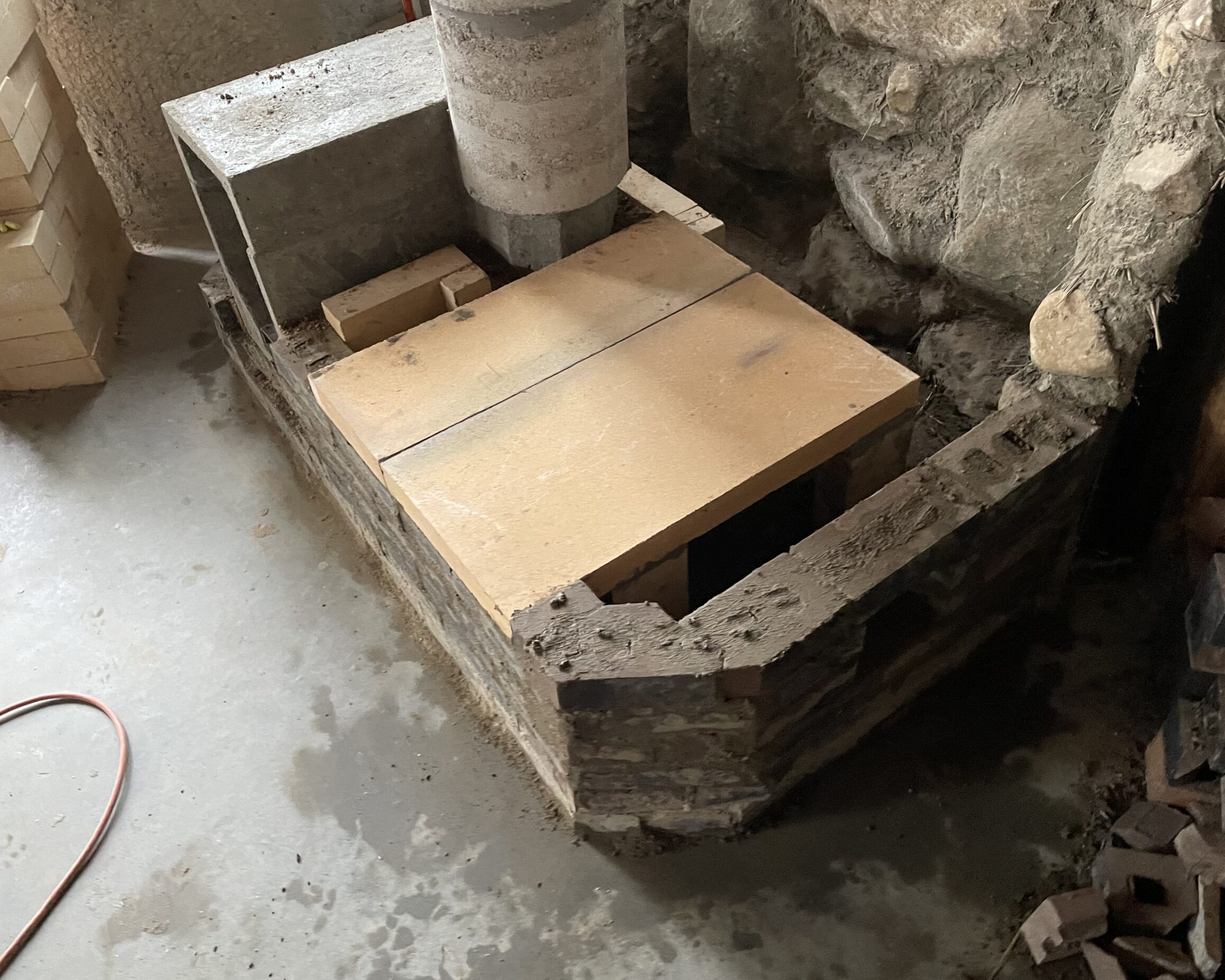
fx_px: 1015
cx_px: 592
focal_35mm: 28
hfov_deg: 62.2
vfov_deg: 51.5
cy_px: 476
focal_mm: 4.2
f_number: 1.6
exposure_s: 1/39
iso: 640
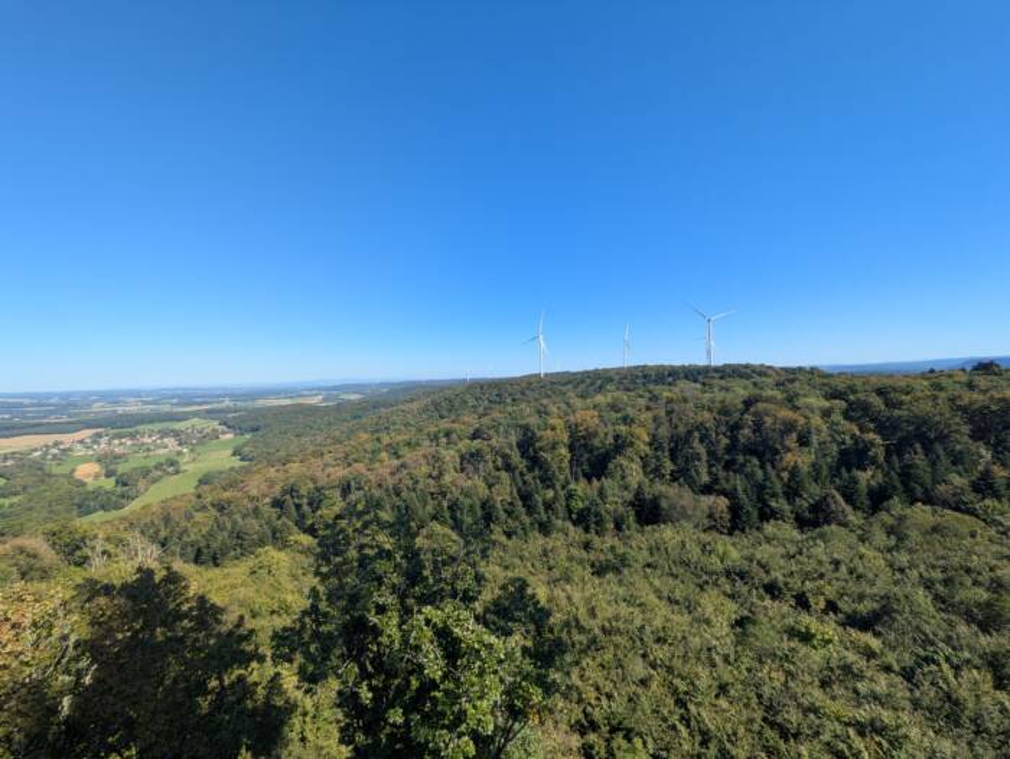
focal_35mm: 14
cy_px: 380
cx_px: 505
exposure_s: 1/1145
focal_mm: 1.83
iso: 52
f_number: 2.2
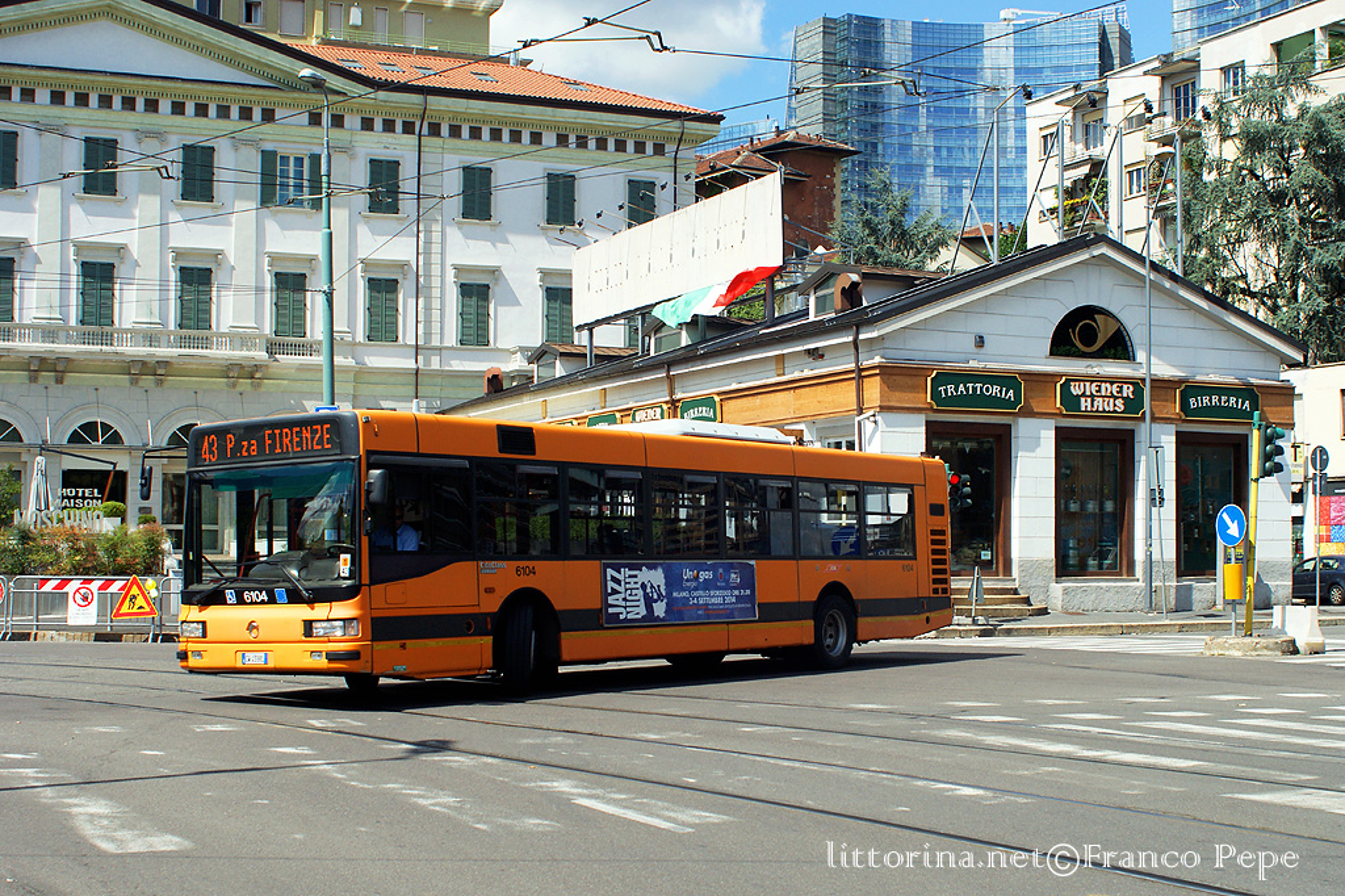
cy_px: 448
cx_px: 672
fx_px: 1681
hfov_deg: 43.6
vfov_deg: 29.8
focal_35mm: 45
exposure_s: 1/500
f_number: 7.1
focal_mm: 30
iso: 200
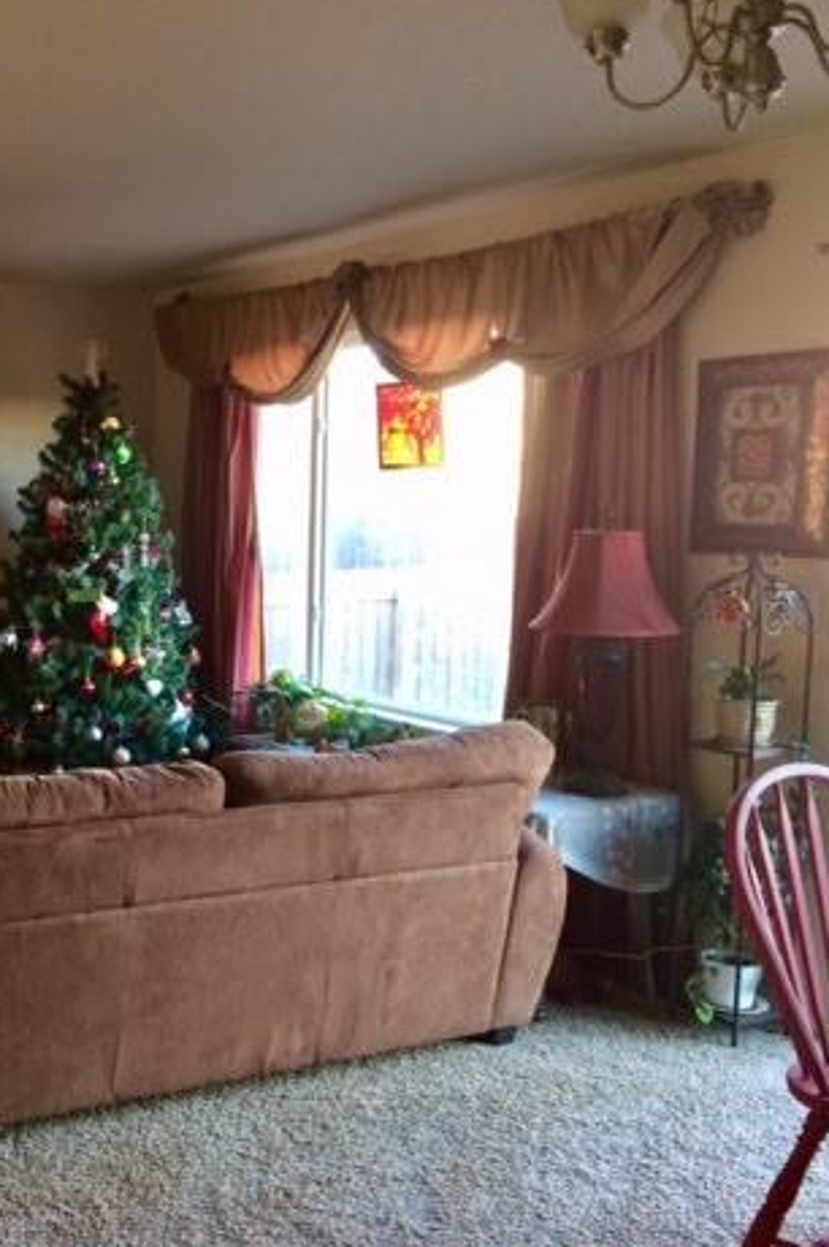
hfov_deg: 30.4
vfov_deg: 46.4
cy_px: 634
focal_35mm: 42
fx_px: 1453
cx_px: 73
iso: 125
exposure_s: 1/30
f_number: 2.2
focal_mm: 4.15
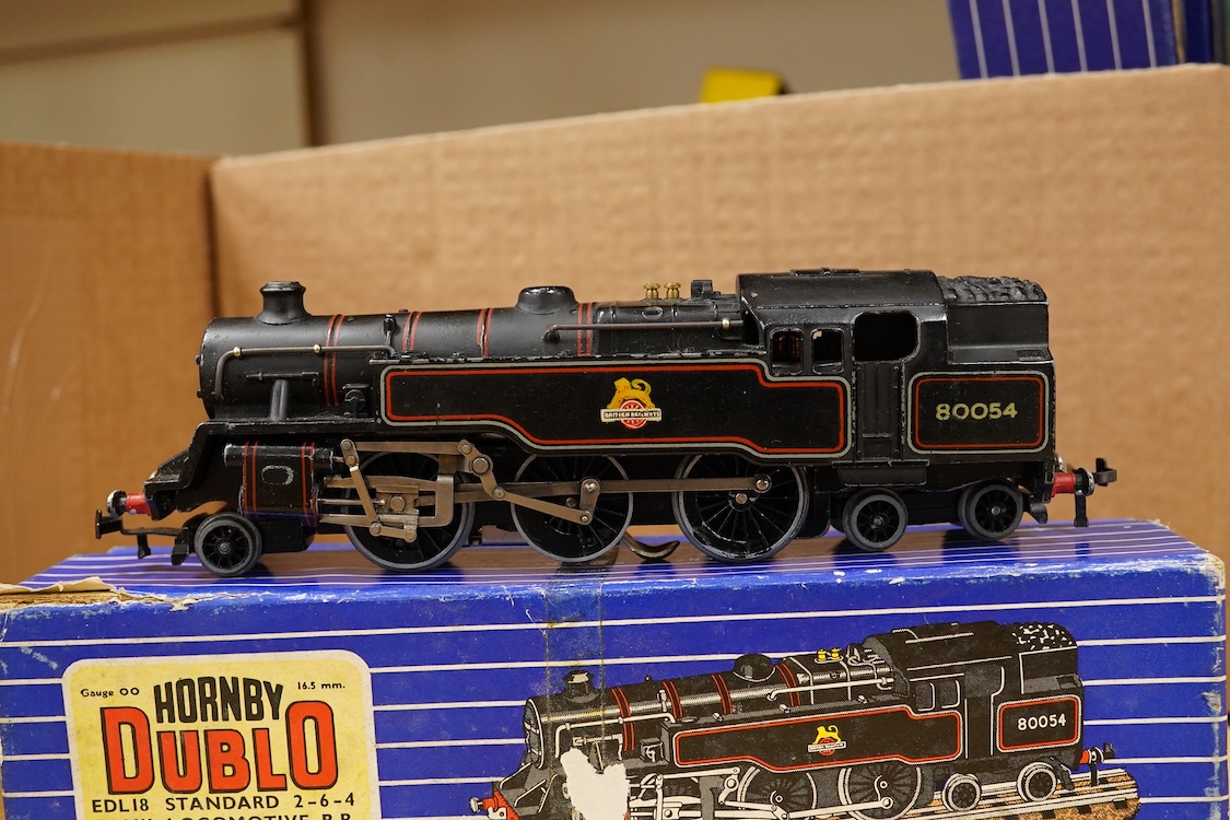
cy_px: 410
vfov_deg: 29.9
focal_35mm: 45
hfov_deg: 43.6
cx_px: 615
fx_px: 1537
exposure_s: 1/80
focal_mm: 30
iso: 2500
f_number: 10
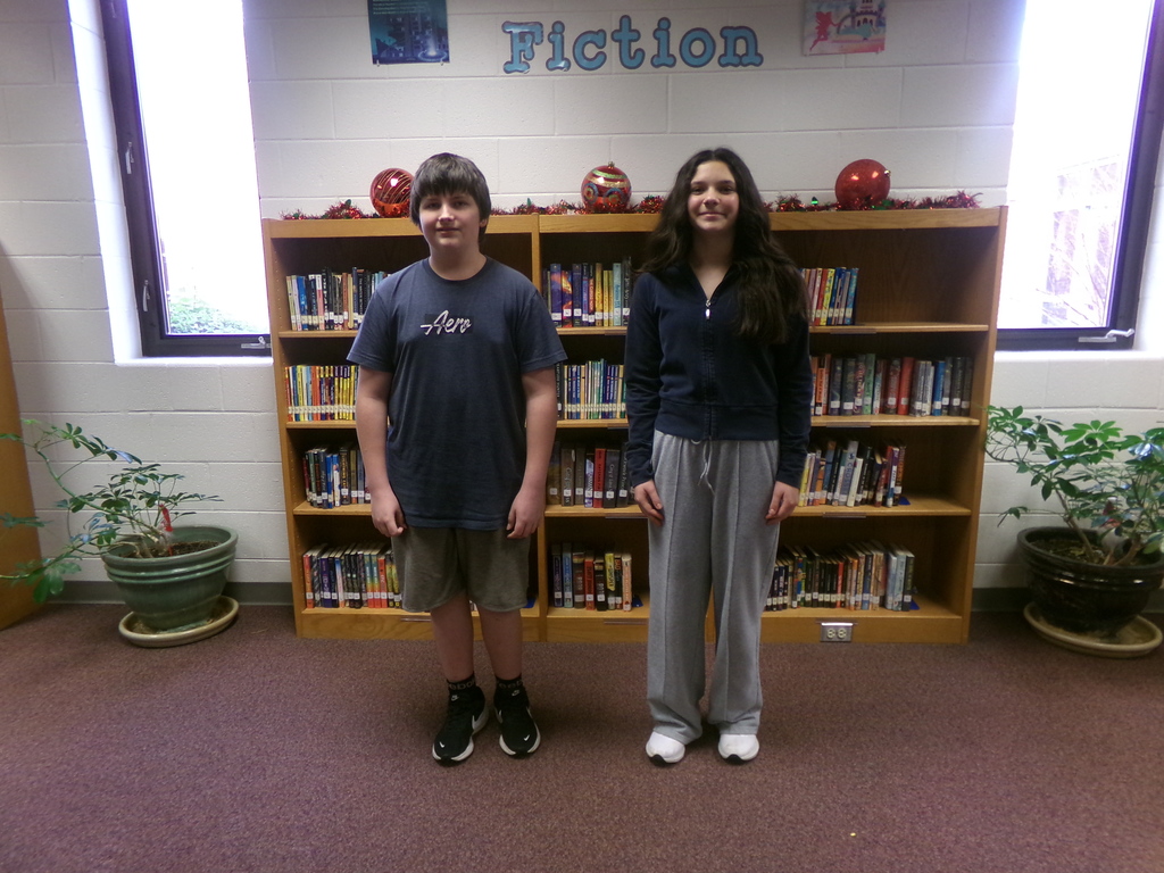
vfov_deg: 56.8
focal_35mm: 24
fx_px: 807
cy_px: 436
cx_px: 582
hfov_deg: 71.6
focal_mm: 4.3
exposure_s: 1/17
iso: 280
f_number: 3.7
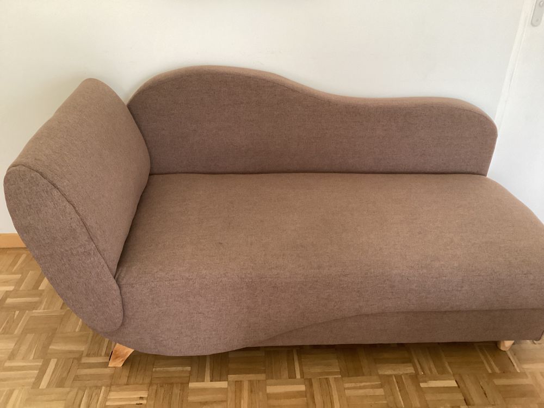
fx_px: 487
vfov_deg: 45.4
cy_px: 204
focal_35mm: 31
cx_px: 272
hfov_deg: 58.4
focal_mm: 3.3
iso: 320
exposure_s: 1/33
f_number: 2.4
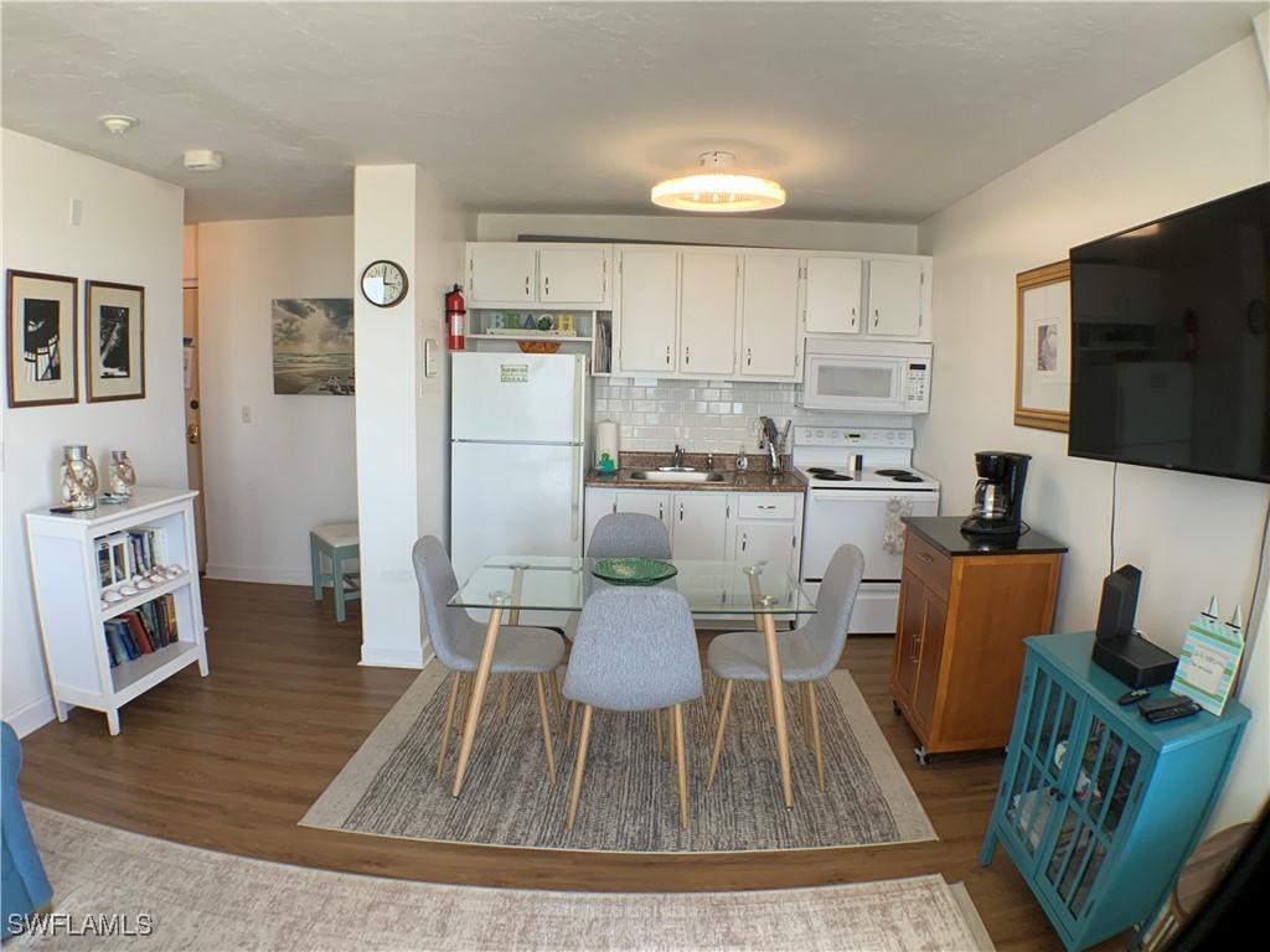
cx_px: 635
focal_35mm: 29
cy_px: 476
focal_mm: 3
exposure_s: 1/60
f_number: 1.8
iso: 40
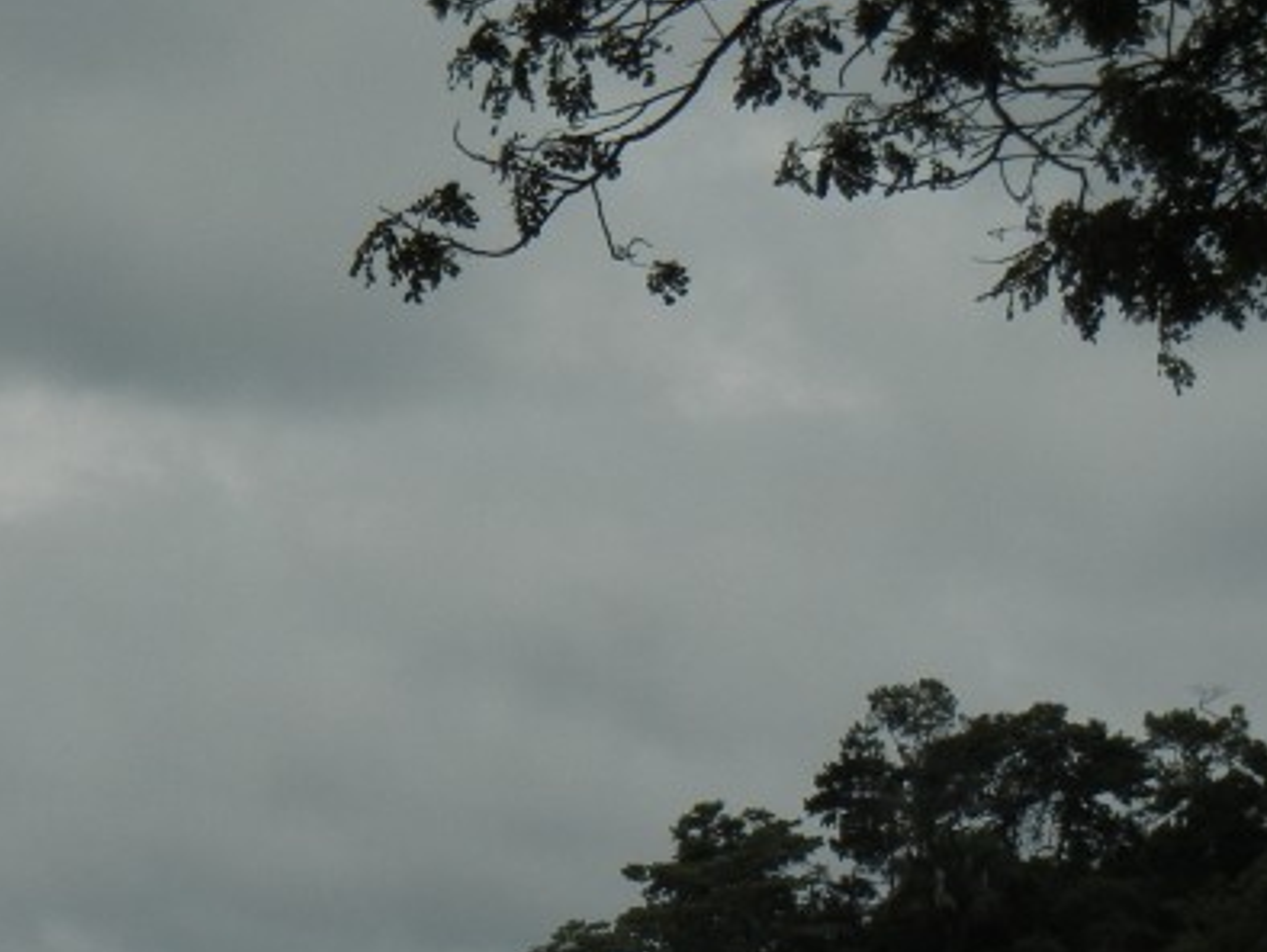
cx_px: 26
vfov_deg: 7.4
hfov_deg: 9.8
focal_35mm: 200
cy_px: 1094
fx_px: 7325
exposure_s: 1/1318
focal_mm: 13.9
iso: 160
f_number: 8.6
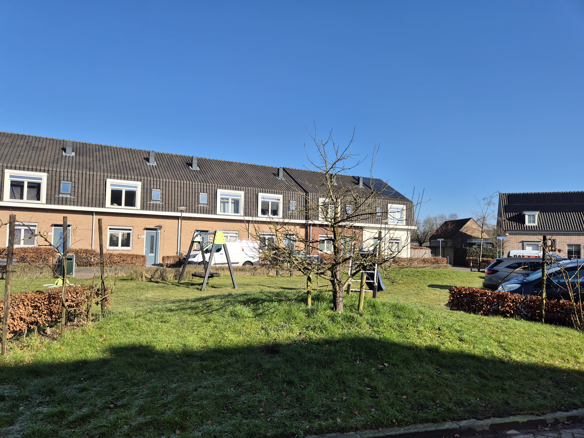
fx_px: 405
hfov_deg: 71.6
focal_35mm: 24
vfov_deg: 56.8
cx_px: 297
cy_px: 220
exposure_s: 1/1632
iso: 25
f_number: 1.8
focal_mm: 5.4
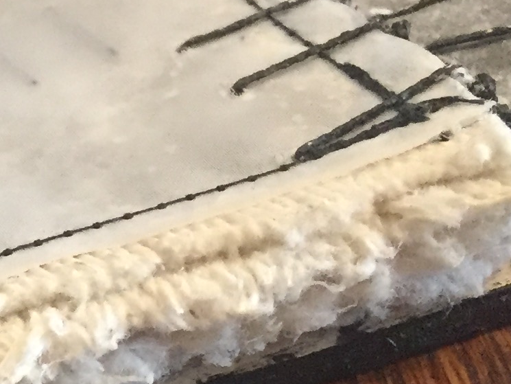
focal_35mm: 127
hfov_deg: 13.4
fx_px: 1875
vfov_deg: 11.6
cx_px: -494
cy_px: 383
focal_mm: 4.15
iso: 250
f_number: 2.2
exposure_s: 1/24
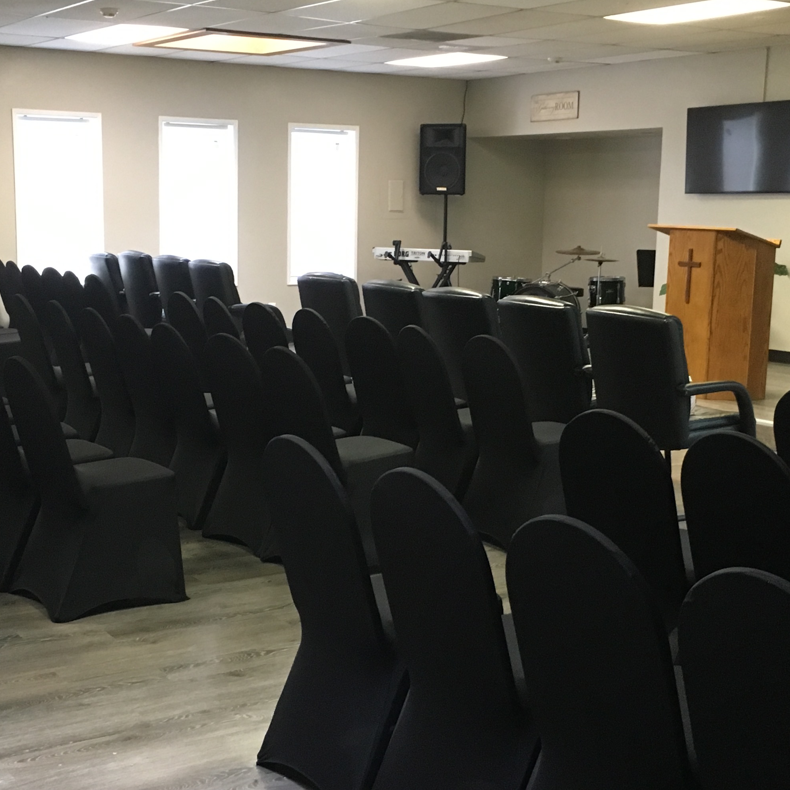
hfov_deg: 32.8
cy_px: 457
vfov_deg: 32.7
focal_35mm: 52
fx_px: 1343
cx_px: 365
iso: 200
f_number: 2.2
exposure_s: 1/15
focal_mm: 4.15
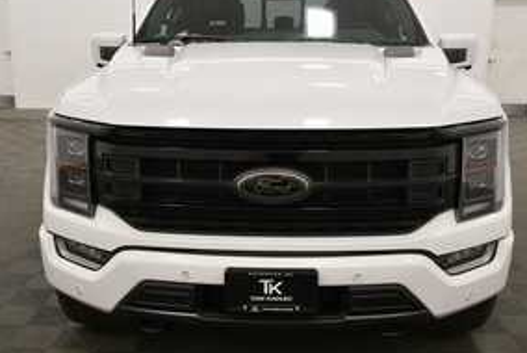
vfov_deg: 35.1
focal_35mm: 38
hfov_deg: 50.6
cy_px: 163
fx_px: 557
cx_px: 278
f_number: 5.6
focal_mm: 18
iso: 800
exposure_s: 1/200
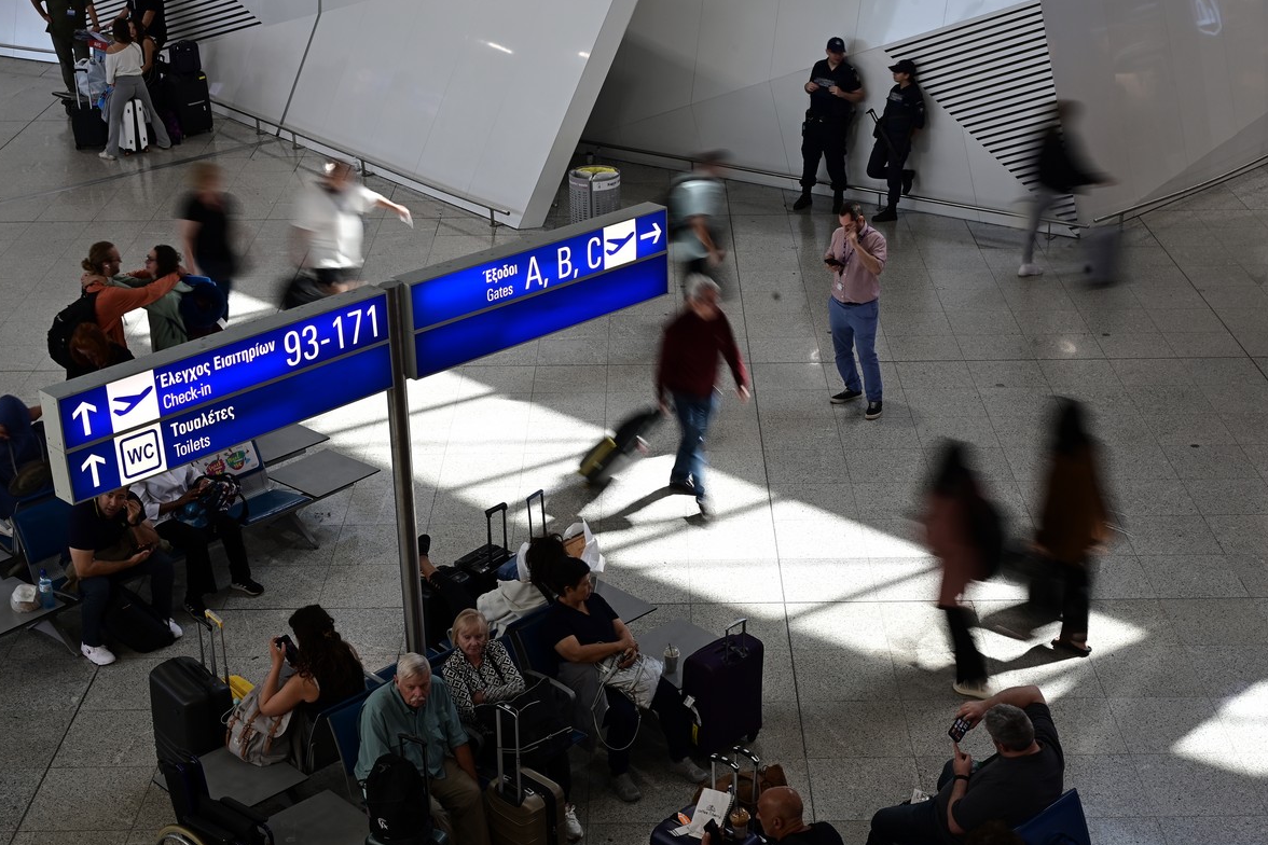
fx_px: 1726
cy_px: 428
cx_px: 633
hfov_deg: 40.3
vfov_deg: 27.5
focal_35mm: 49
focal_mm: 48
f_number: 14
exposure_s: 1/5
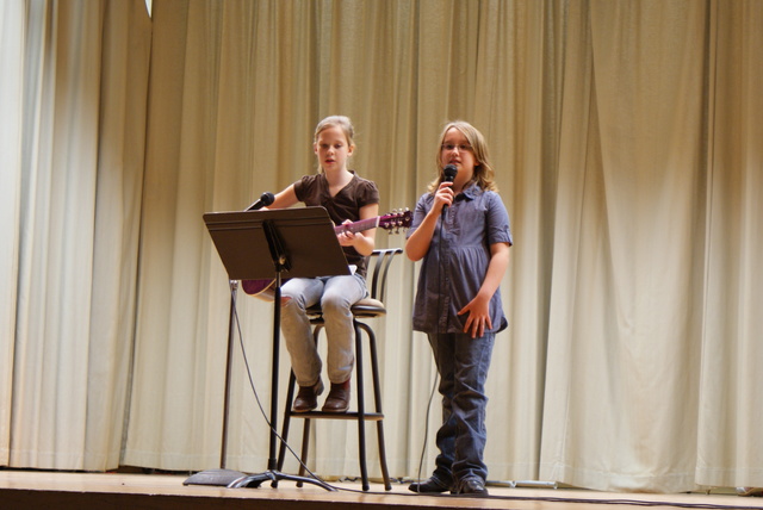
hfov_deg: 19.4
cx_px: 382
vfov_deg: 13.1
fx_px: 2227
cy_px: 255
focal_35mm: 105
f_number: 5.6
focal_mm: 70
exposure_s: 1/10
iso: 400
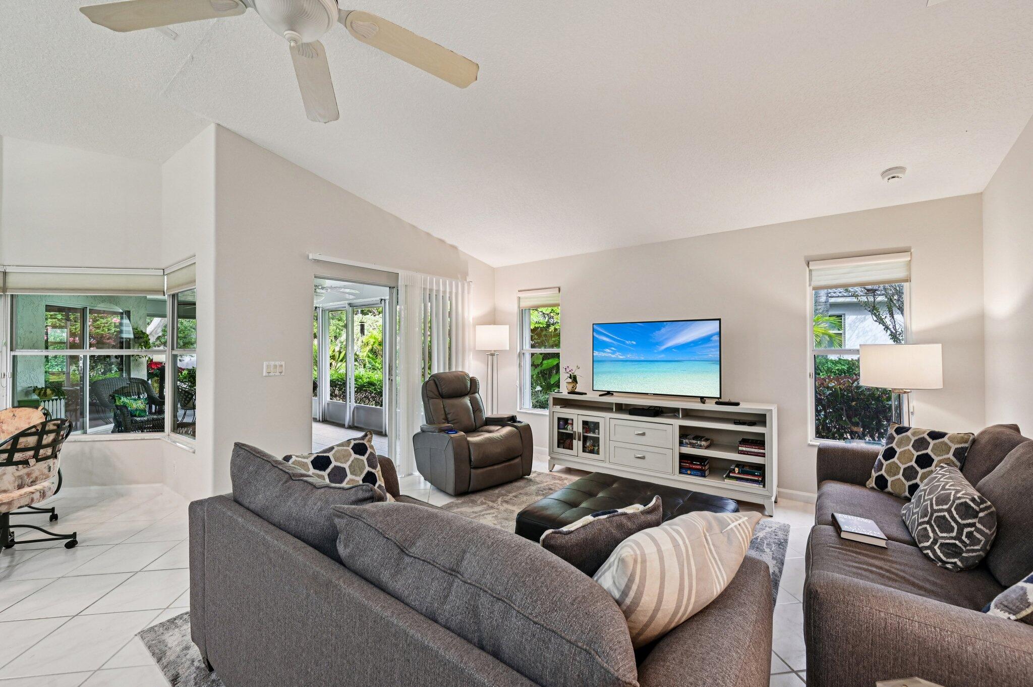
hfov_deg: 104.3
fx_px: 401
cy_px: 344
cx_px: 516
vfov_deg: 81.1
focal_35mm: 14
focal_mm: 14
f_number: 8
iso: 800
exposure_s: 1/20
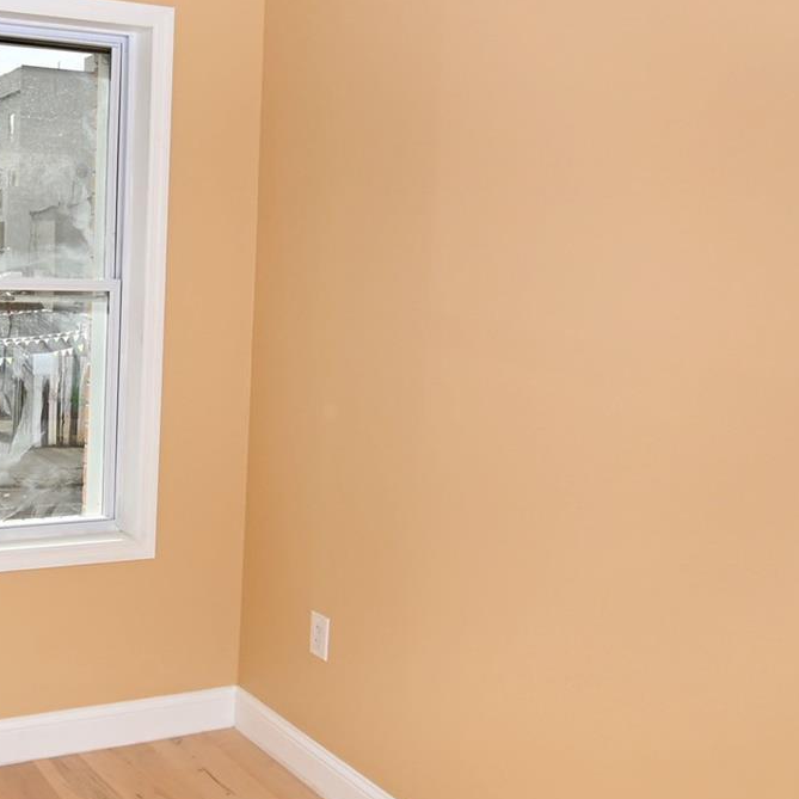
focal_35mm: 39
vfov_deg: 42.8
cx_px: 59
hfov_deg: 39.3
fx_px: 1018
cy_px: 371
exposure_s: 1/200
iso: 100
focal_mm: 10
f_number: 7.1
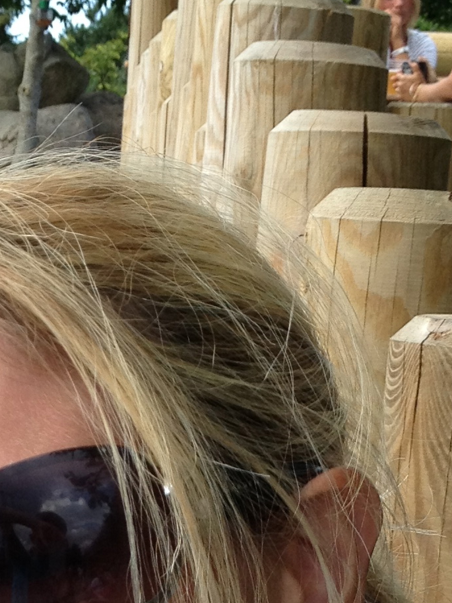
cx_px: 119
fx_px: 2177
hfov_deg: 11.8
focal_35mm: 125
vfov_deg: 15.4
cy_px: 639
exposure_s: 1/368
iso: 50
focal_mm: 4.28
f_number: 2.4
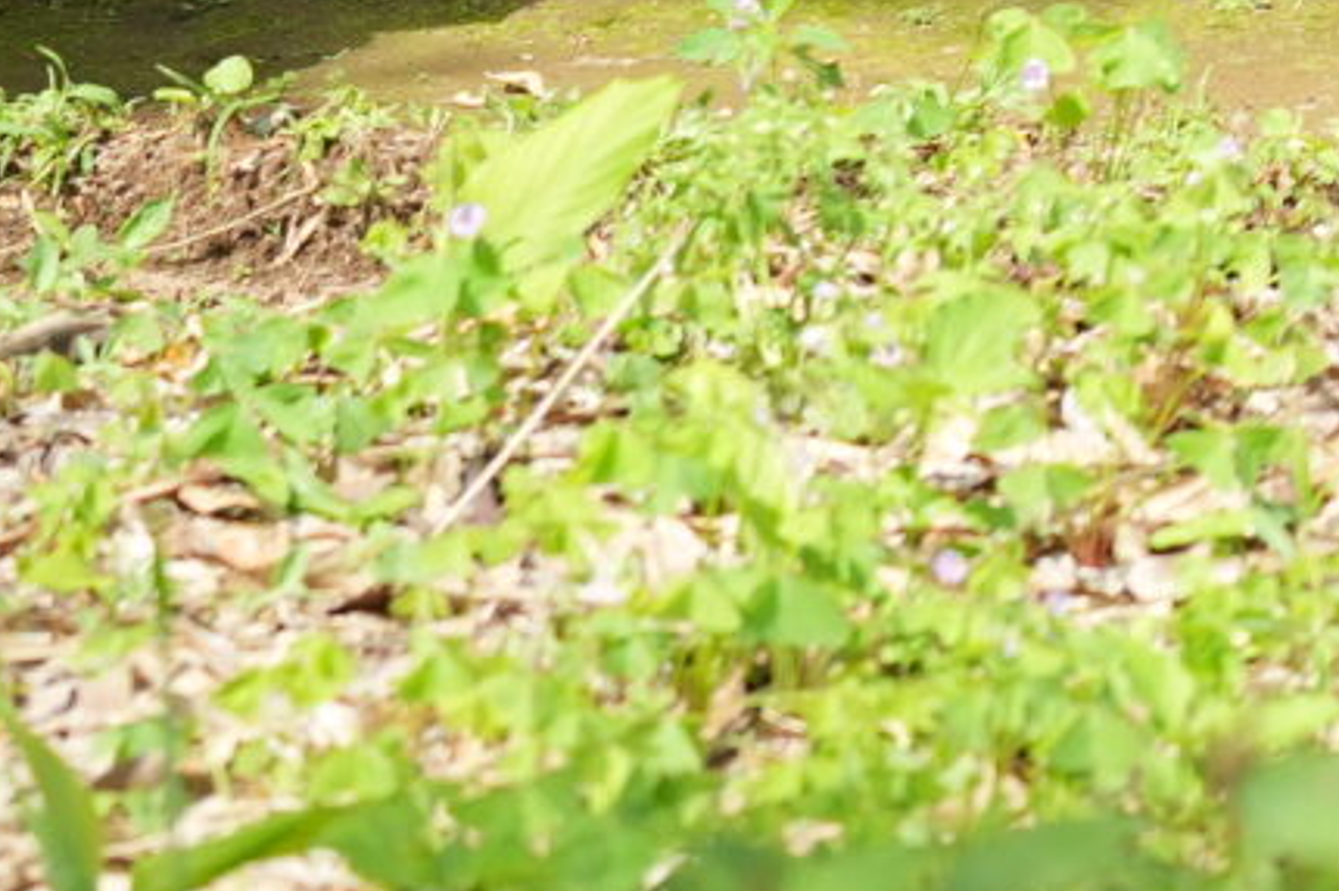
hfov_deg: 6.6
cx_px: 3049
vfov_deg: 4.4
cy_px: -1693
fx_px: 11075
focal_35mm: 298
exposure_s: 1/2000
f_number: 2.5
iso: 500
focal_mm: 50
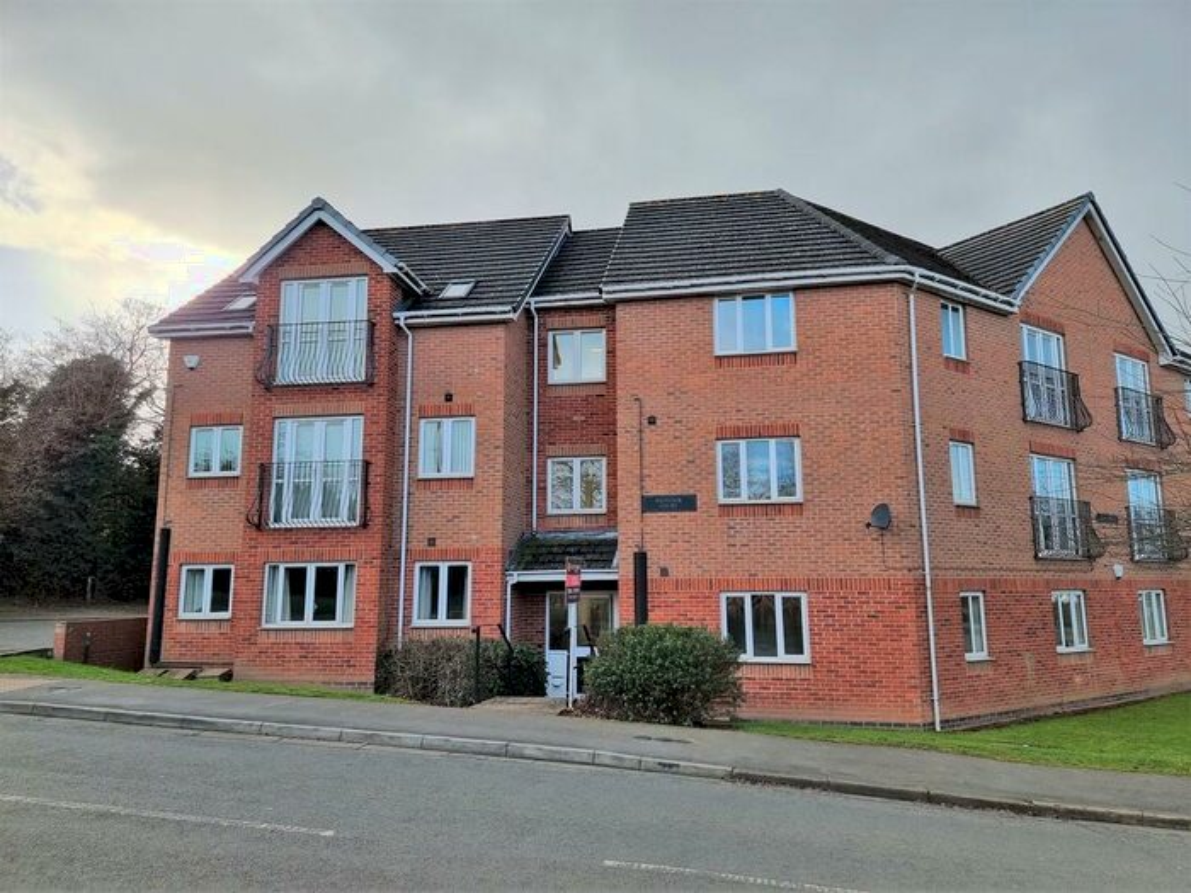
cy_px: 446
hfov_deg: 71.6
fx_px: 826
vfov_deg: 56.8
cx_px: 596
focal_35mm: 24
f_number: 1.8
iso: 50
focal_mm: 6.7
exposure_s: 1/367
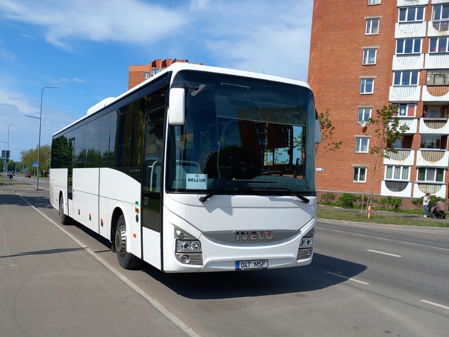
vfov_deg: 51.4
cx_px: 224
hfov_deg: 65.3
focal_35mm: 27
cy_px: 168
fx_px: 350
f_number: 1.8
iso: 20
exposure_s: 1/833
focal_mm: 4
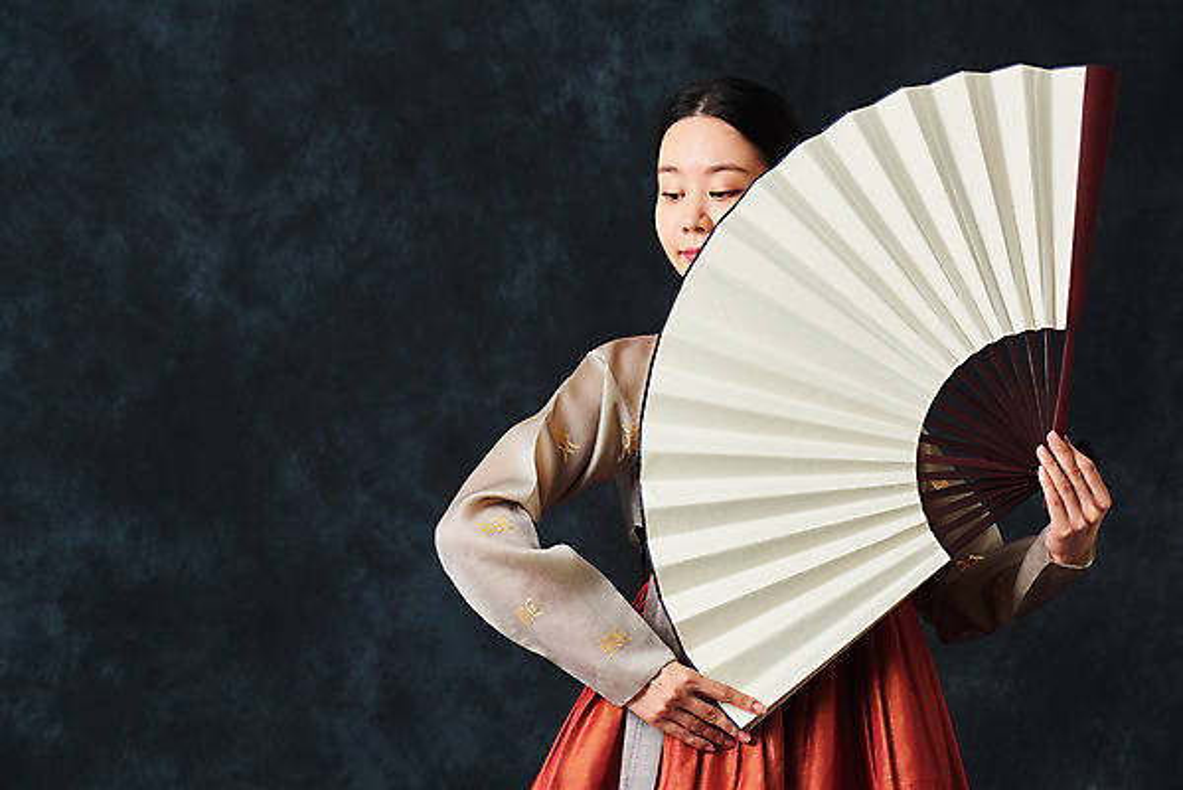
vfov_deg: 10.6
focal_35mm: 130
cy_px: 395
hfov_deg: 15.8
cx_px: 592
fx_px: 4274
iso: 100
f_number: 10
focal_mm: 130
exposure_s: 1/125
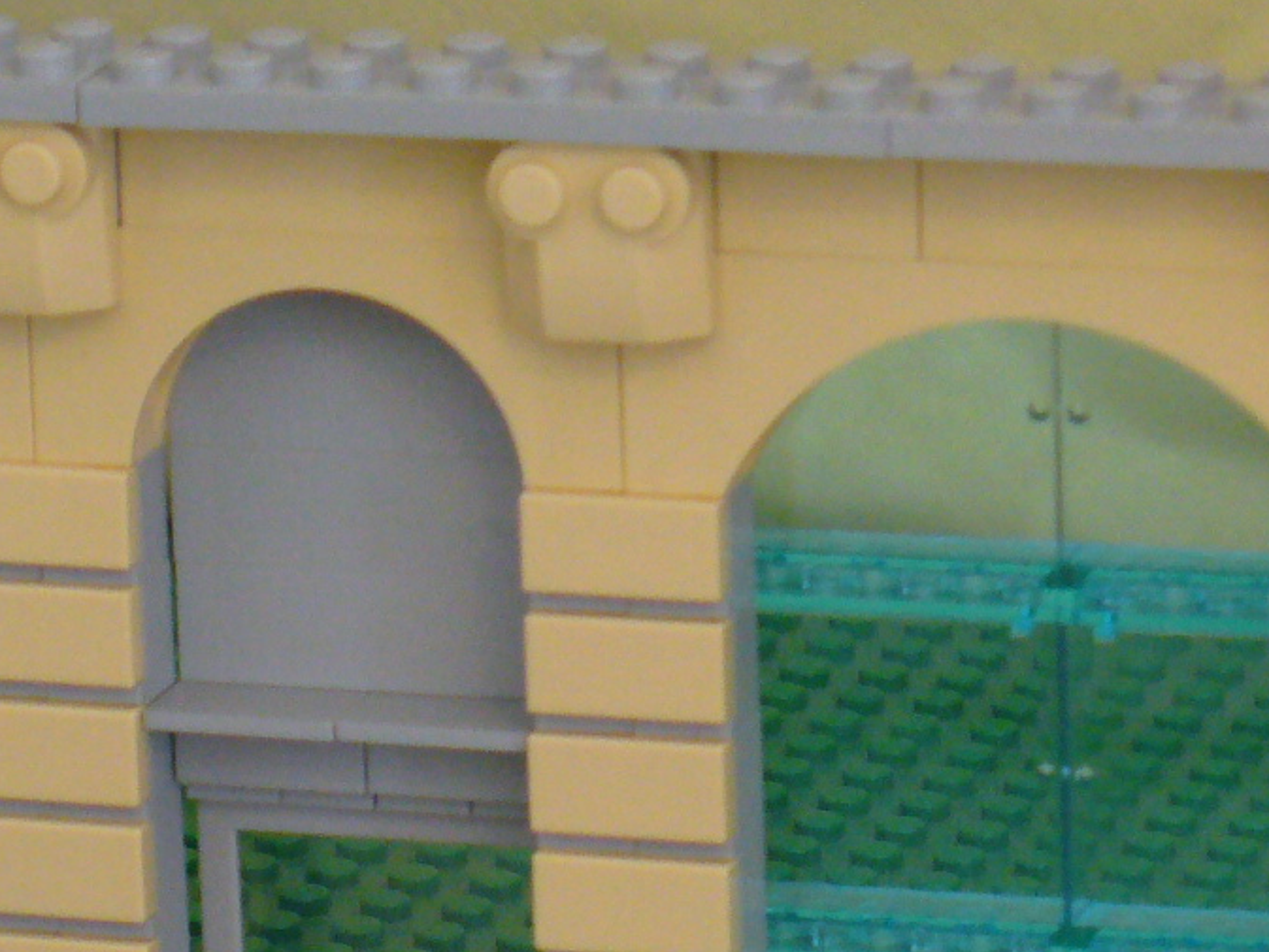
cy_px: 831
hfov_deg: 7.3
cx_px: 358
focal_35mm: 272
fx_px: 9973
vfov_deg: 5.5
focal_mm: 17.2
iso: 200
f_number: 3.5
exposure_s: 1/40
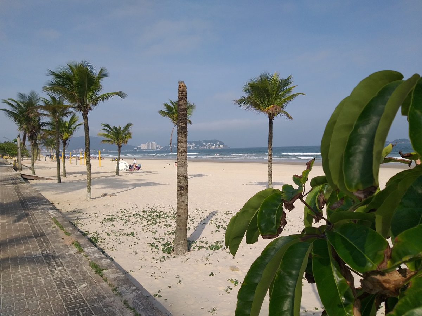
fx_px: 317
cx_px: 211
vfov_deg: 53.1
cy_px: 158
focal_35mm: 26
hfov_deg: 67.3
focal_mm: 3.93
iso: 40
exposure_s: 1/2647
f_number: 1.7
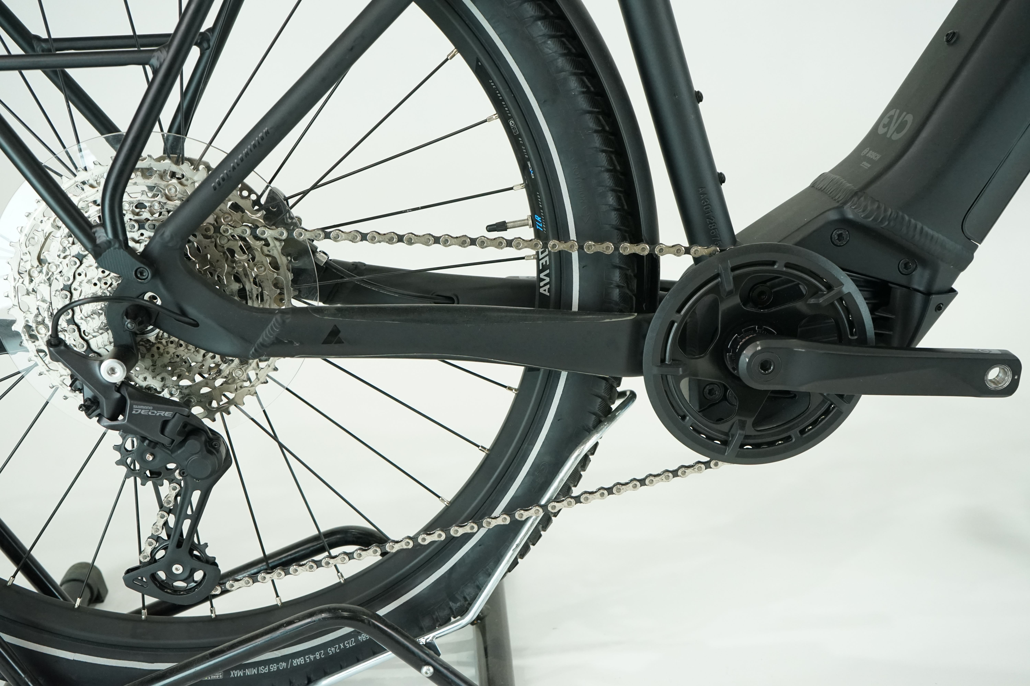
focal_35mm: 39
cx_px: 515
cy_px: 343
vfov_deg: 34.2
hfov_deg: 49.6
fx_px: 1116
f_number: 6.3
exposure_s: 1/200
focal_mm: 39
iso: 2500
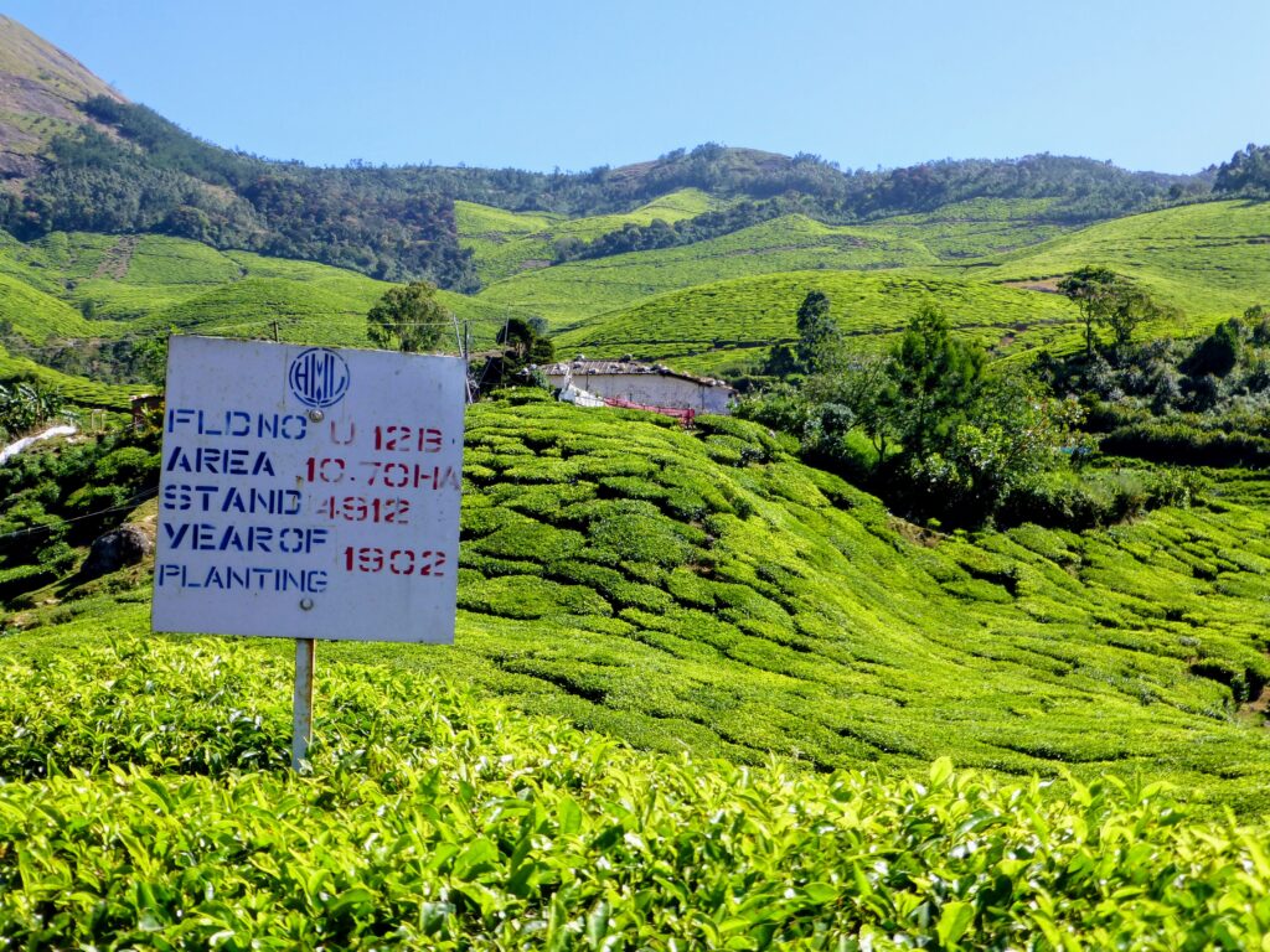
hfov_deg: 38.9
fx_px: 1798
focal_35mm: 49
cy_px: 476
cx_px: 635
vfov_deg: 29.7
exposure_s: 1/400
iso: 100
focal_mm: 8.5
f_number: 4.2
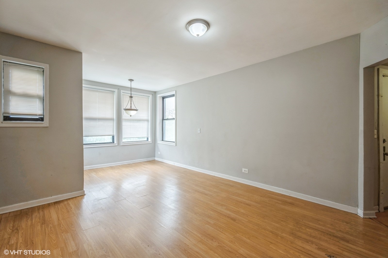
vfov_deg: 77.3
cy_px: 129
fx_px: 162
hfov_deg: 100.4
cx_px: 194
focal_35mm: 15
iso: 100
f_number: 5
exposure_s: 1/25
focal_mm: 10
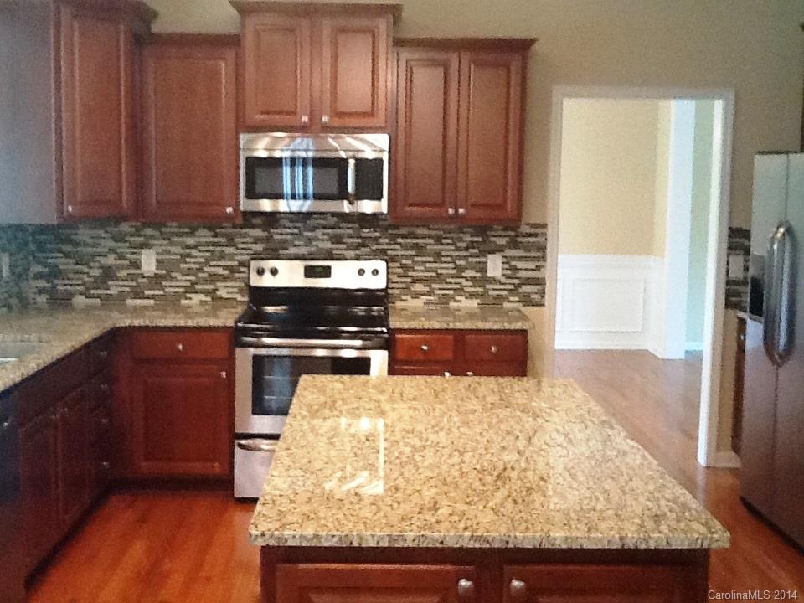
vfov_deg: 32.9
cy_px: 302
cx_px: 402
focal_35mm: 44
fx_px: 1022
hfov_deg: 42.9
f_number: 2.4
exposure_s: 1/30
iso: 200
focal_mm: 2.03
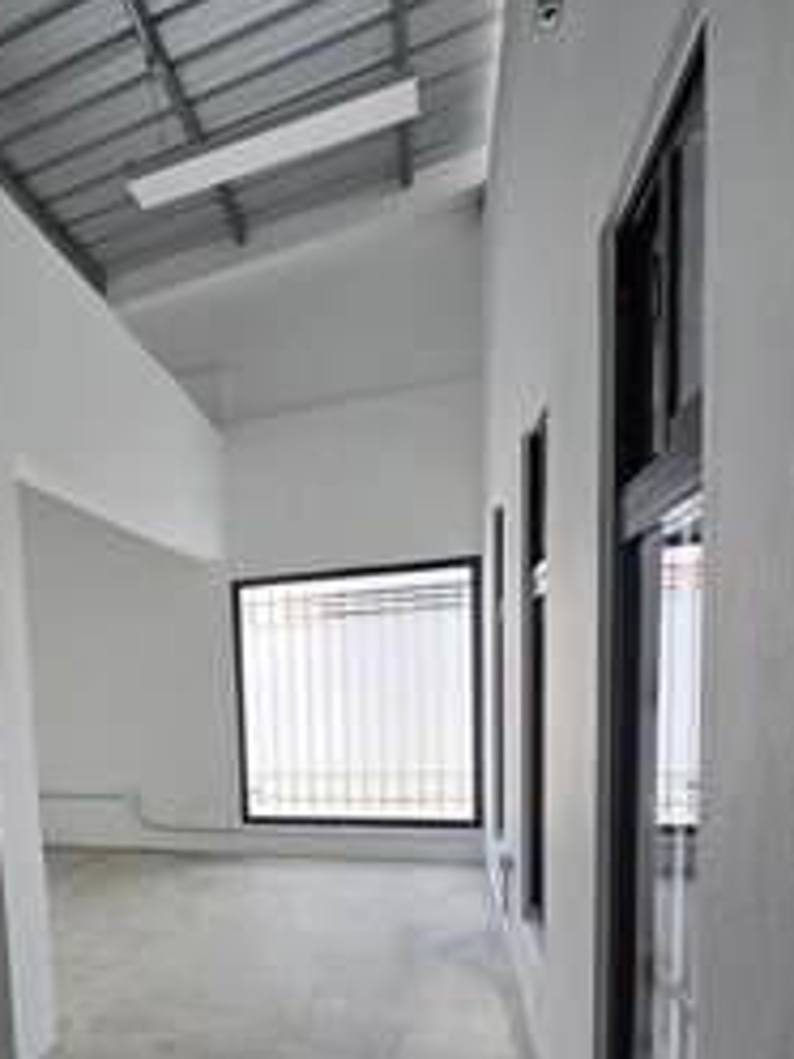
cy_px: 760
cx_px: 166
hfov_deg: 58.9
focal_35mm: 21
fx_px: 642
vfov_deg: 74.7
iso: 125
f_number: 2.2
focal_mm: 2.2
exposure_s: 1/100
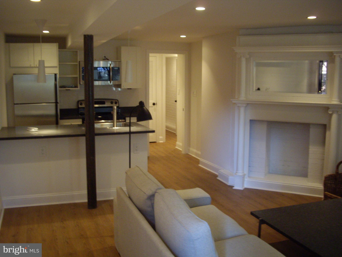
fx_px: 375
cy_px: 128
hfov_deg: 49.0
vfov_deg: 37.7
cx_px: 171
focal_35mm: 38
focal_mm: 7.9
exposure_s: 1/25
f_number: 2.8
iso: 400
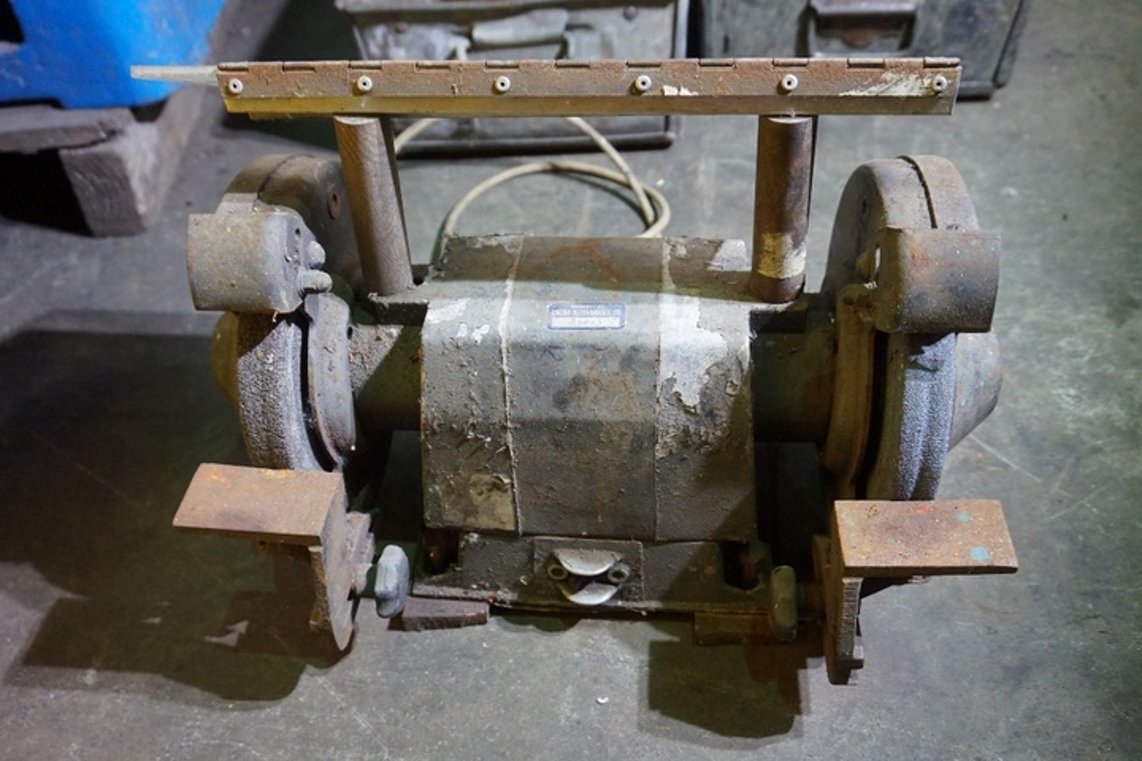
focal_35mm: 32
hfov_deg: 59.5
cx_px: 571
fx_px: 999
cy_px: 380
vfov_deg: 41.7
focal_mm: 21
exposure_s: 1/160
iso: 2000
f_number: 4
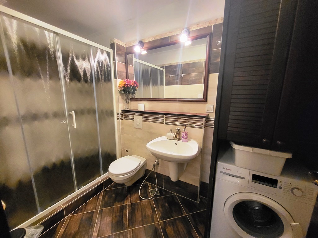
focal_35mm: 13
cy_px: 119
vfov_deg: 89.9
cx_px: 159
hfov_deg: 106.2
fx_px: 119
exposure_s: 1/33
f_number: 2.2
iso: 640
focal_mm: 1.74
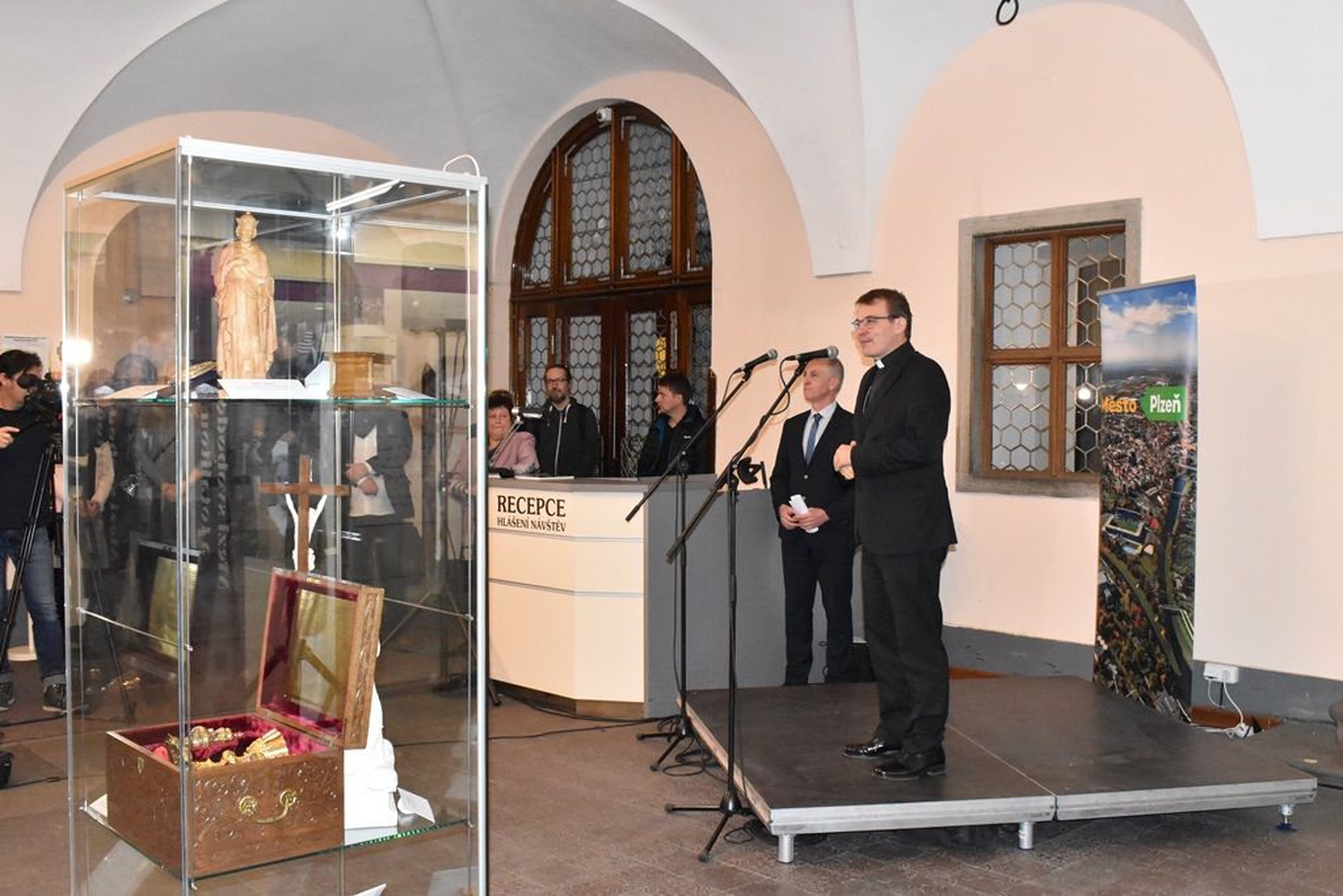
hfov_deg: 53.1
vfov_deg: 36.9
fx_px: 1343
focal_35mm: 36
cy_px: 448
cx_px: 672
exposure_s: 1/60
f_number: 8
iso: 6400
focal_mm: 24
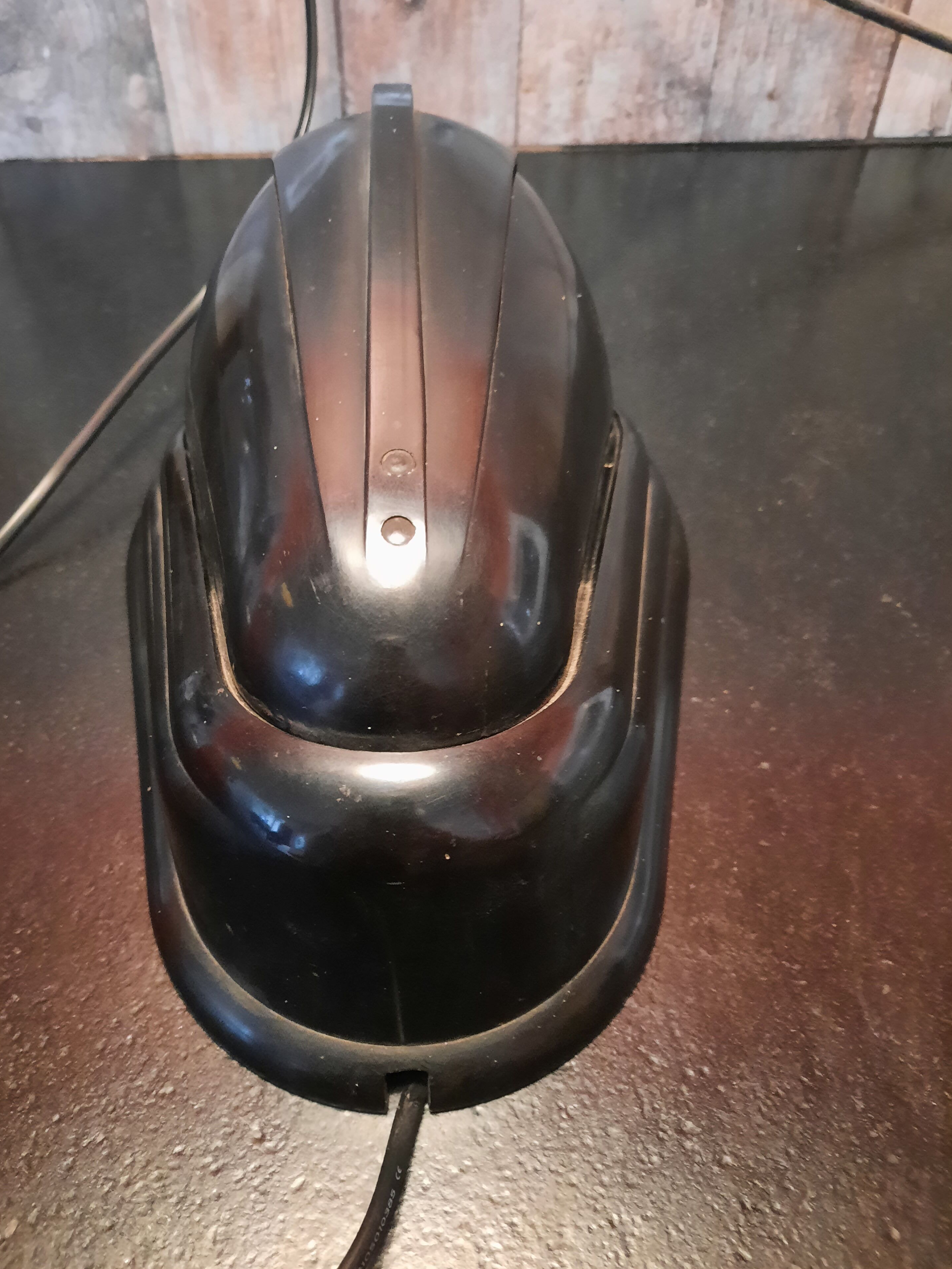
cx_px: 461
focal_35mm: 26
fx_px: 953
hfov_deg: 53.1
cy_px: 617
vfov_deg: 67.3
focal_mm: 4.6
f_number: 2
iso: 1000
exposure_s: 1/17
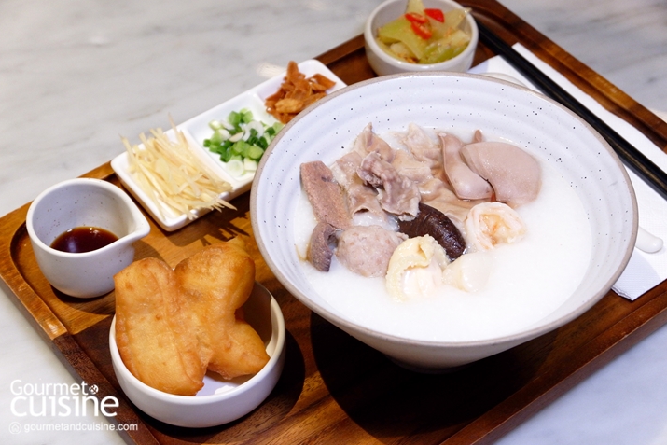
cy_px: 221
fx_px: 1408
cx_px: 332
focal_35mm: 76
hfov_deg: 26.6
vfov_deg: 18.0
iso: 800
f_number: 5.6
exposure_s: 1/52
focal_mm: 50
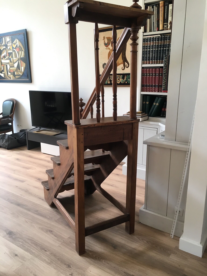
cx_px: 104
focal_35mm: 29
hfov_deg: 48.2
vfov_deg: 61.7
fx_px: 231
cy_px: 138
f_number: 2.2
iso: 50
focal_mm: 4.15
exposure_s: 1/33
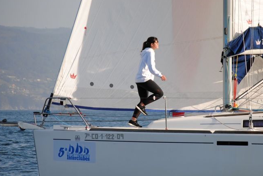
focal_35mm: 226
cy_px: 98
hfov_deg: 9.1
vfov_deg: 6.1
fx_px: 1654
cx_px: 151
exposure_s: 1/500
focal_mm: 122
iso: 100
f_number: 5.6
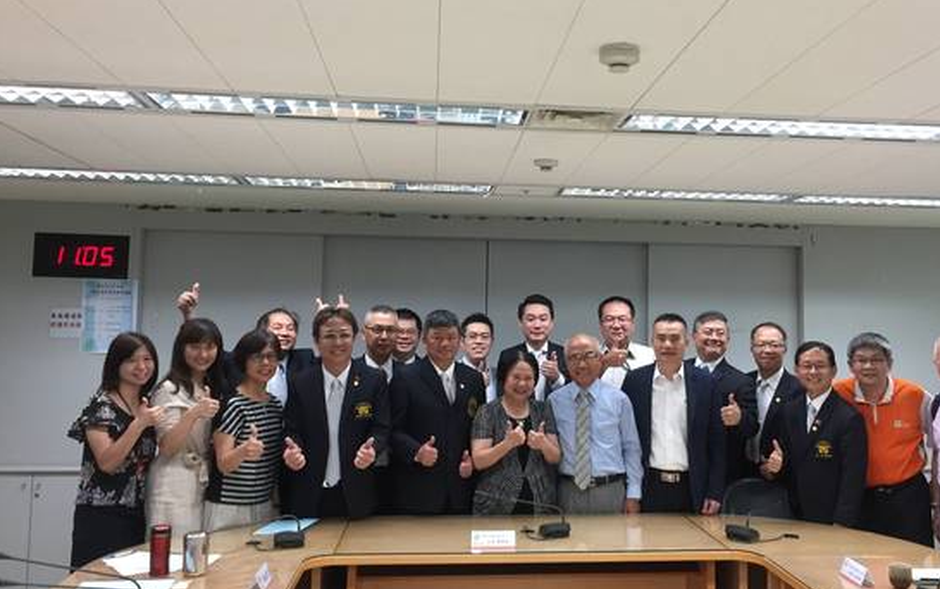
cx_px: 544
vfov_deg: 35.4
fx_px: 923
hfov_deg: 53.7
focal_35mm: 36
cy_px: 269
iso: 50
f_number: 2.2
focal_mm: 4.15
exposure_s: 1/30
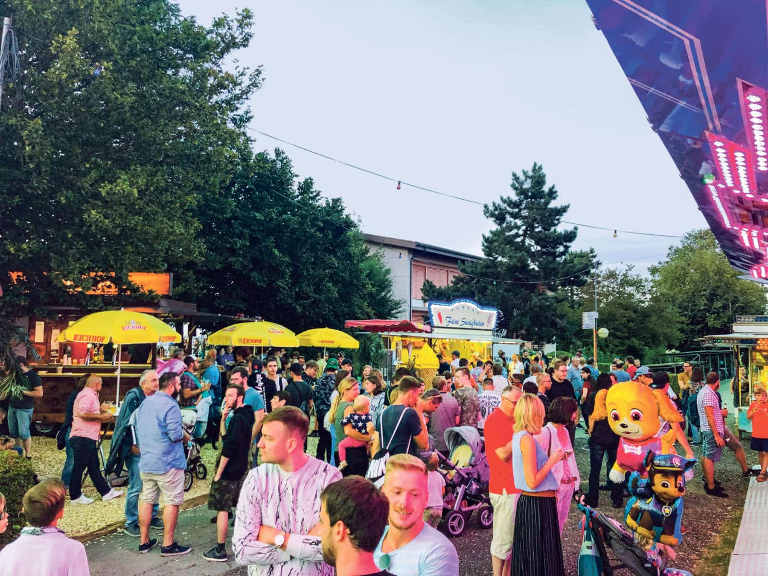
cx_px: 384
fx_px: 621
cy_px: 288
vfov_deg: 49.7
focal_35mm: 28
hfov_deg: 63.4
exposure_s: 1/100
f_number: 1.8
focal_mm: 4
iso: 100
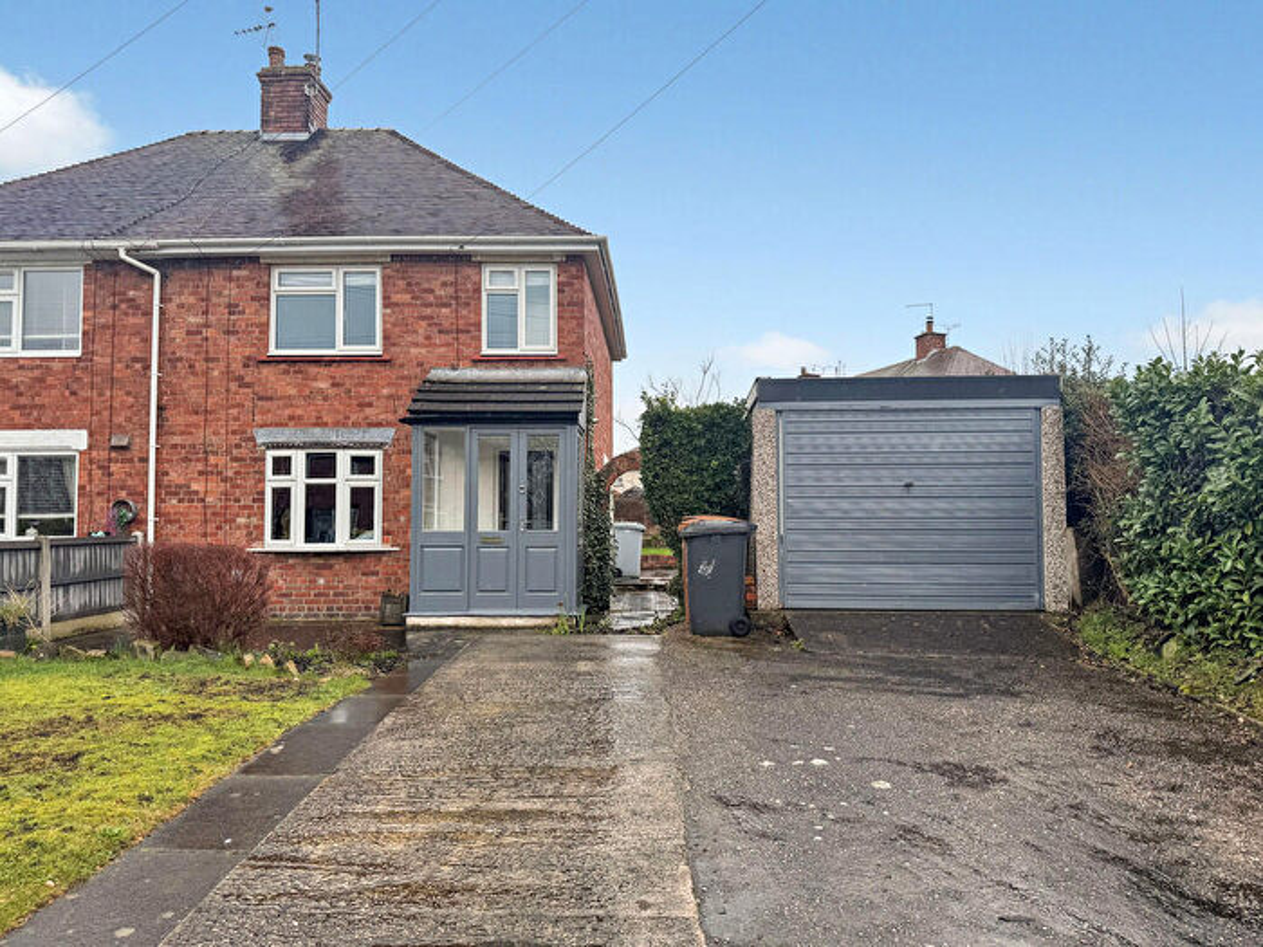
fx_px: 876
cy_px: 474
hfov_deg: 71.6
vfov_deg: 56.8
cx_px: 632
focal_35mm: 24
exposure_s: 1/1193
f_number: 1.78
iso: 80
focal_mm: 6.76
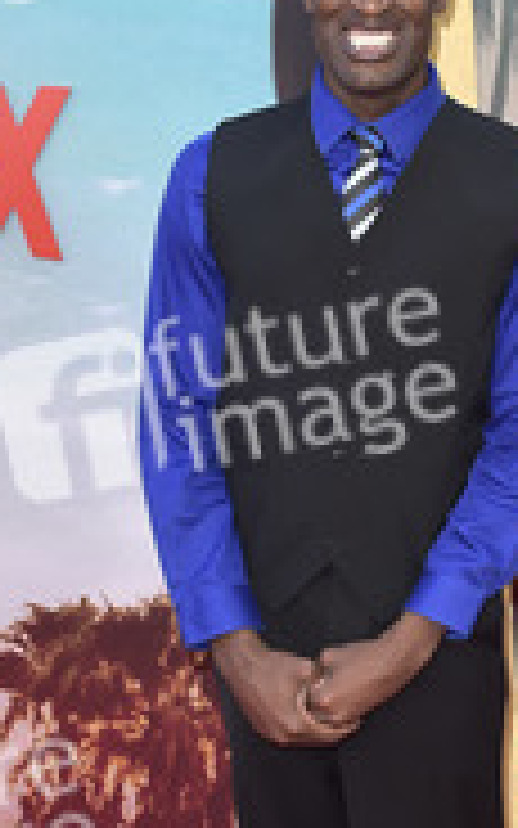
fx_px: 1604
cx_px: 358
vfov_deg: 28.5
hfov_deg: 18.3
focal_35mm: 71
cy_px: 621
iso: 500
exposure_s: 1/250
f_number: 5.6
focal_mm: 32
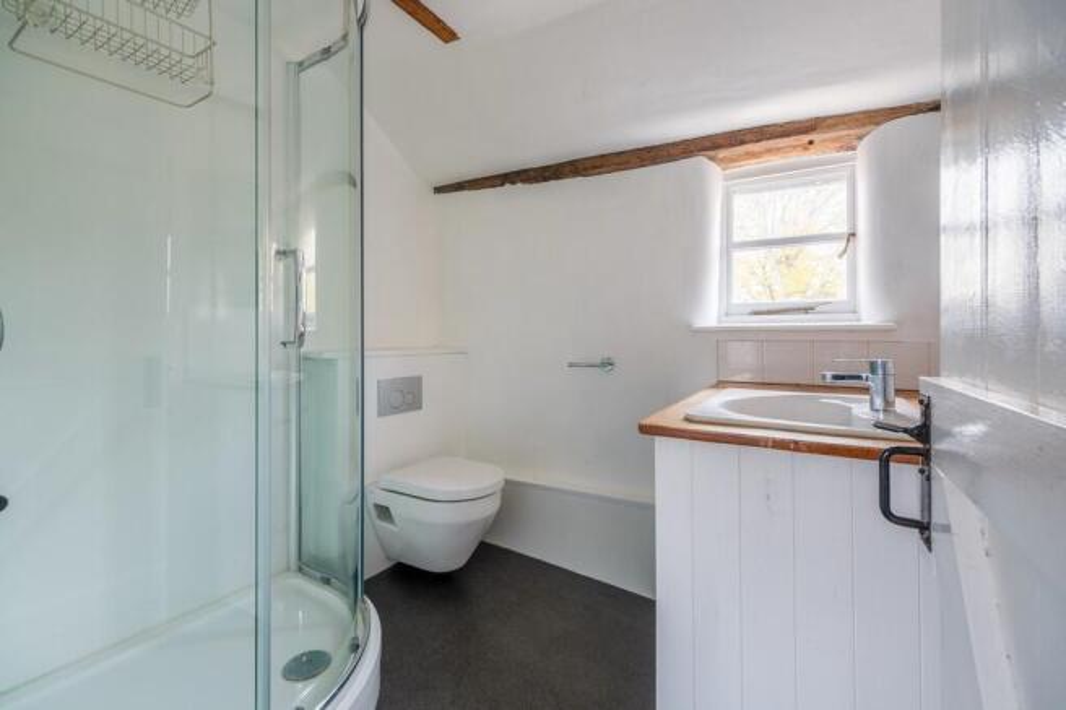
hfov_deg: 96.8
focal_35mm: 16
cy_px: 355
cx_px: 533
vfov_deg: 73.7
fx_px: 474
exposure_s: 1/13
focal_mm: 10.4
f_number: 7.1
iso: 160
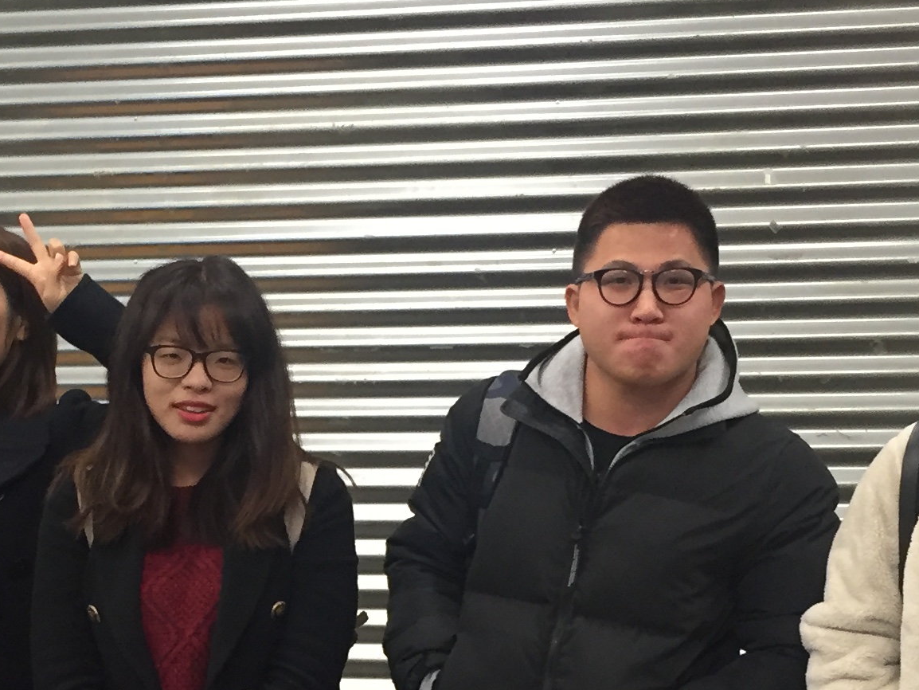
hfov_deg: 23.4
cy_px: 678
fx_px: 2177
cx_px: 156
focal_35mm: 82
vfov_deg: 17.6
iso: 125
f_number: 2.2
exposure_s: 1/30
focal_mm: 4.15
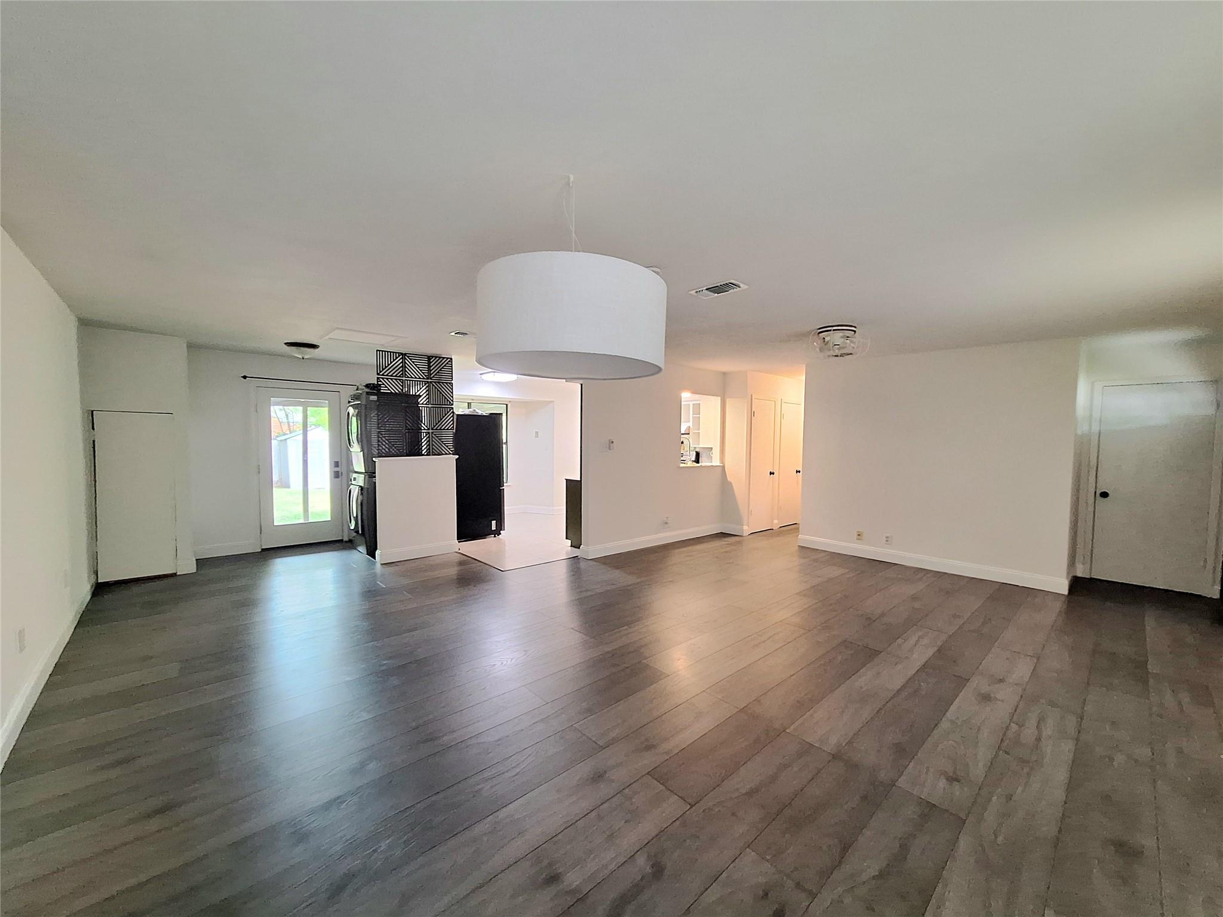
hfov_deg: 106.2
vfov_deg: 89.9
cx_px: 612
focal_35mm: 13
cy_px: 458
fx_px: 459
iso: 160
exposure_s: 1/30
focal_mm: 1.74
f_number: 2.2
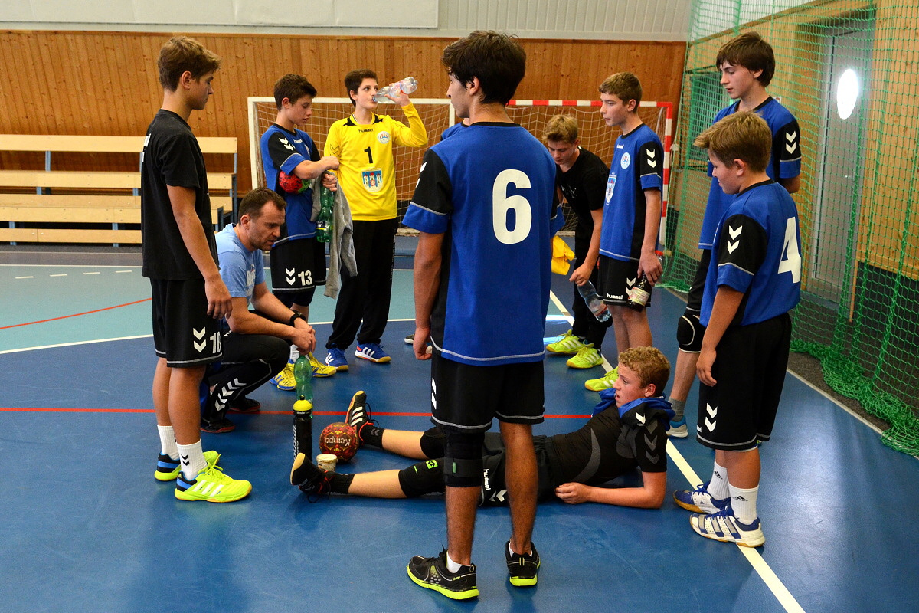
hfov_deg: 57.2
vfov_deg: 40.0
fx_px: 842
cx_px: 460
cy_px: 306
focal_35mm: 33
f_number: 4
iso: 1600
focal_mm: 22
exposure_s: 1/200
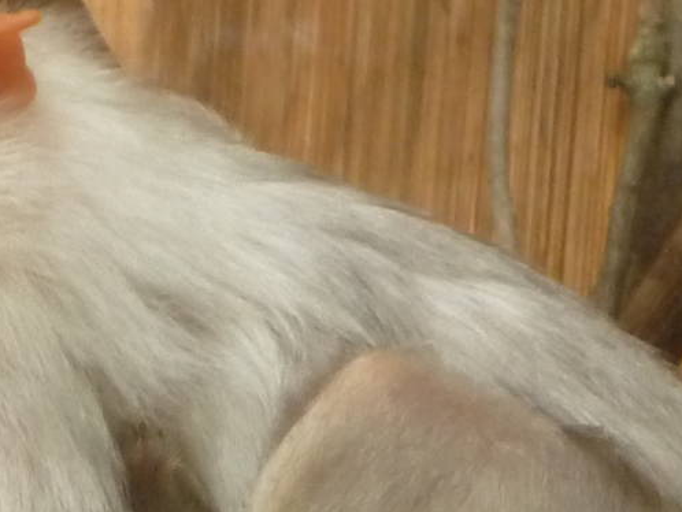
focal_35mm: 408
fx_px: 8042
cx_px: -356
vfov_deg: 3.6
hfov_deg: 4.8
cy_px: 493
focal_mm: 16.5
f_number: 5.1
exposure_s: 1/125
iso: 320
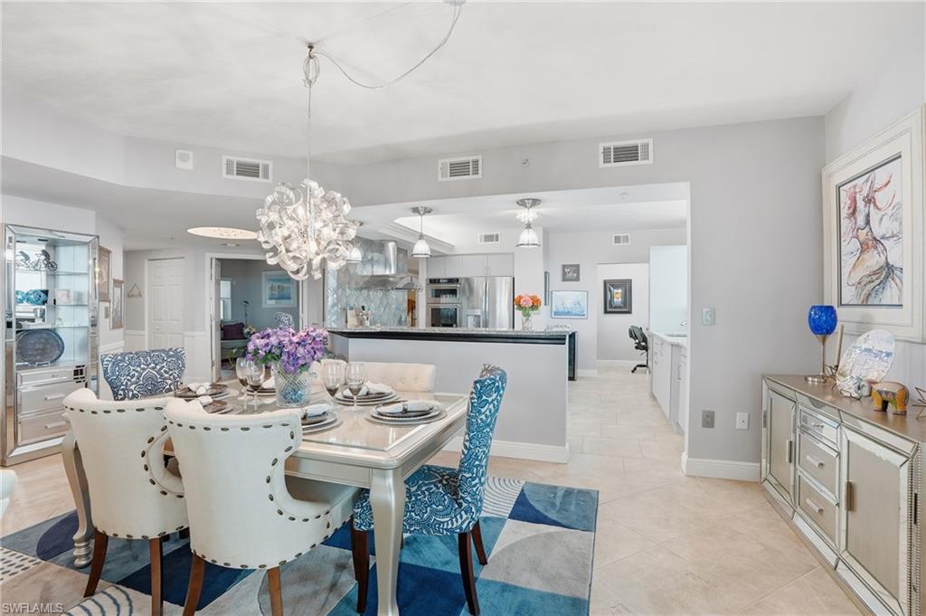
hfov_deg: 96.8
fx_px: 411
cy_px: 308
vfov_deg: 73.7
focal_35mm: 16
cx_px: 463
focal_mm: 16
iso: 400
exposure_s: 1/250
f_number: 9
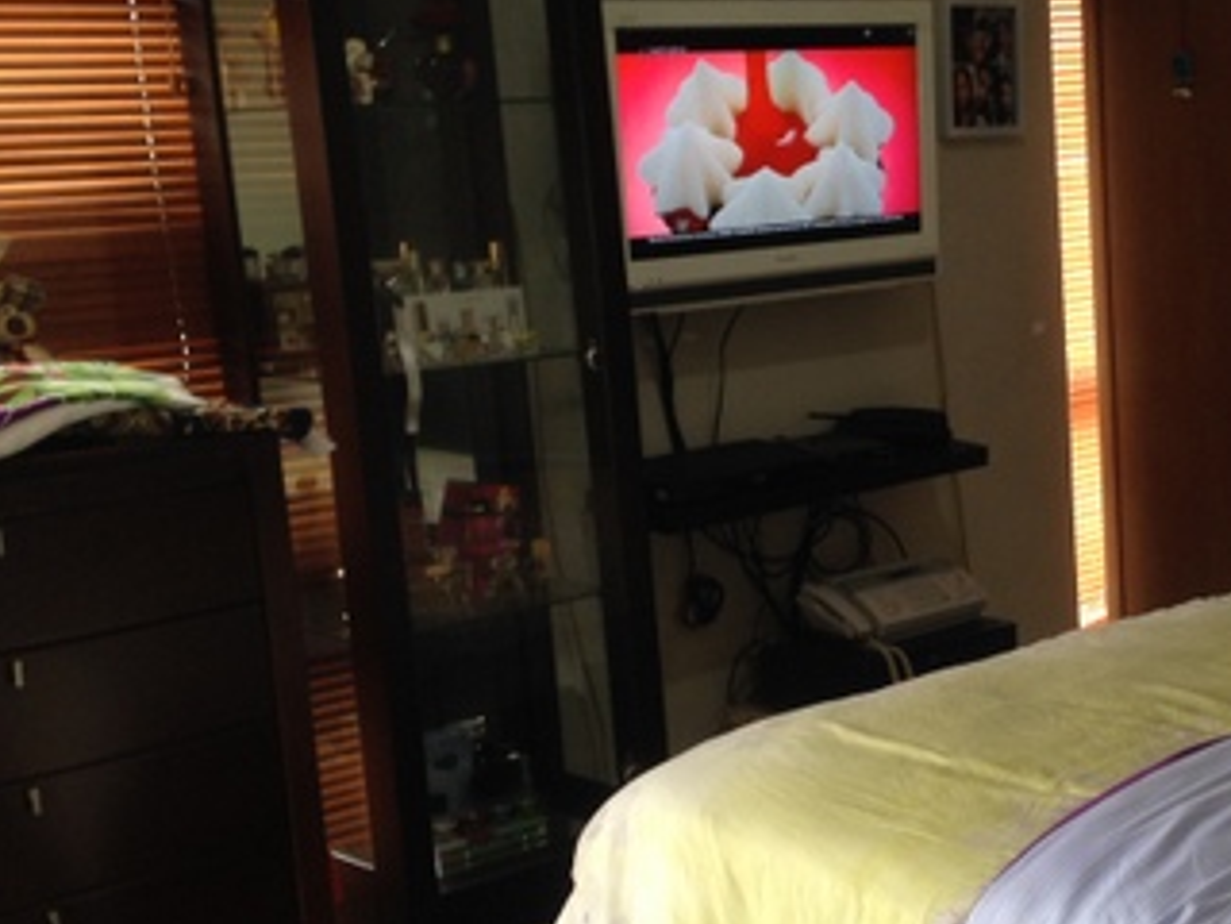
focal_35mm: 66
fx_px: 2347
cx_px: 981
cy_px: 578
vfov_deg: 22.2
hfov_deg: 28.8
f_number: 2.4
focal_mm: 4.12
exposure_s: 1/20
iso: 64
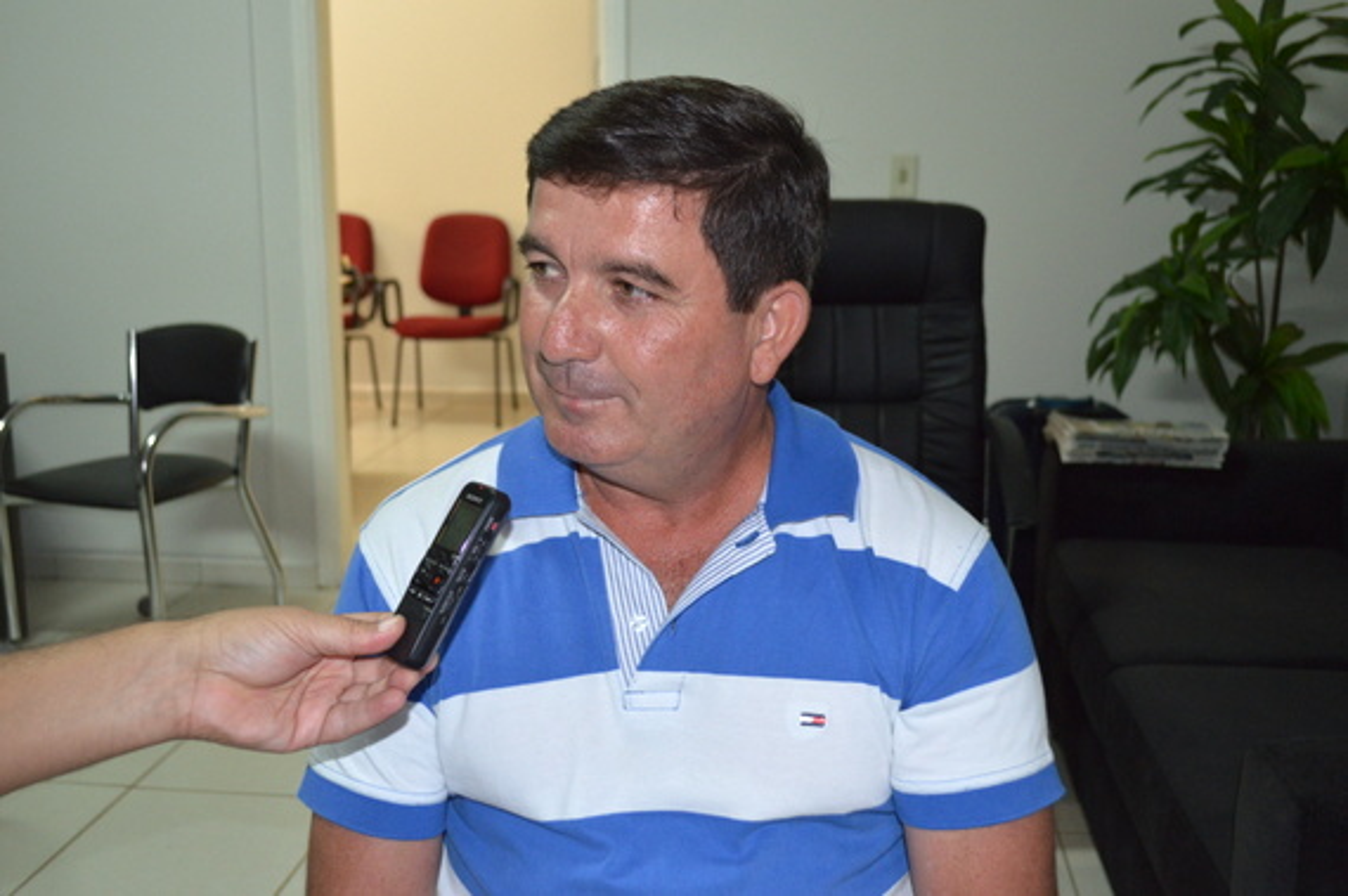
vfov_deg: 34.1
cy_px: 448
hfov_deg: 49.6
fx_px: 1459
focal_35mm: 39
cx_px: 674
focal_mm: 26
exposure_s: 1/60
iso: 900
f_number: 4.2
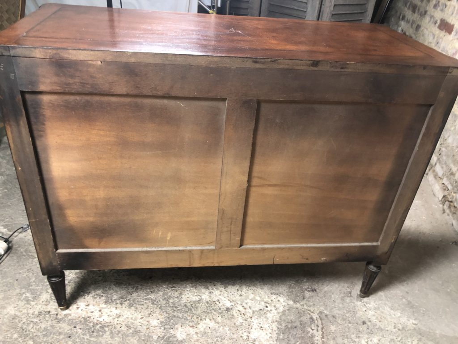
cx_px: 229
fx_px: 370
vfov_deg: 49.7
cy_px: 172
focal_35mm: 28
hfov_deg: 63.4
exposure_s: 1/13
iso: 100
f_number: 1.8
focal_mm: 4
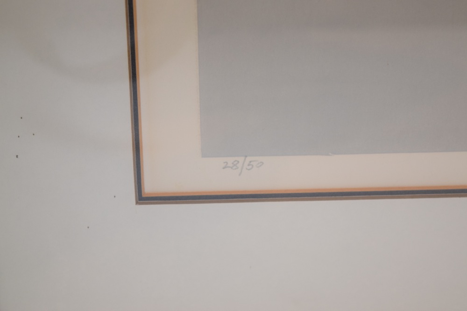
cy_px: 156
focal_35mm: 82
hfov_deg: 24.6
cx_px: 234
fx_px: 1070
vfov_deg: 16.6
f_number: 5.6
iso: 800
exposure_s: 1/80
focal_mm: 55
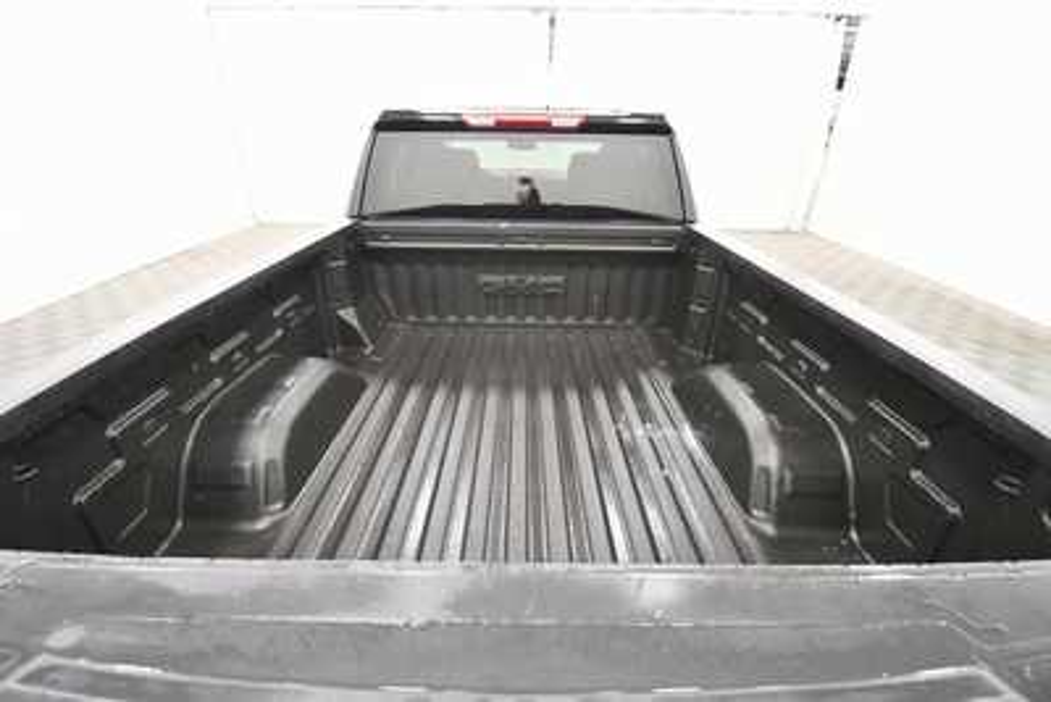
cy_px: 351
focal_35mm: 15
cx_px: 526
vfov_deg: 77.4
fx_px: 438
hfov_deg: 100.4
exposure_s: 1/125
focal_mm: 10
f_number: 4.5
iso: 3200
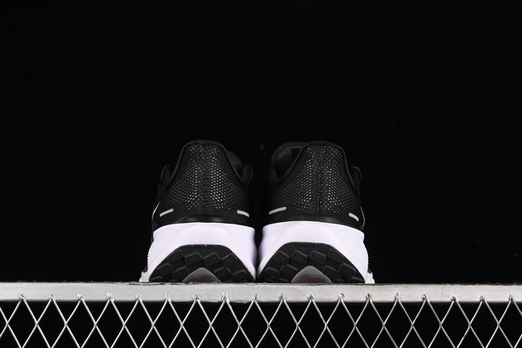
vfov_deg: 18.2
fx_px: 1087
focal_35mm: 75
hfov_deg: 27.0
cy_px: 174
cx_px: 261
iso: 160
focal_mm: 50
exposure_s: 1/60
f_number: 6.3
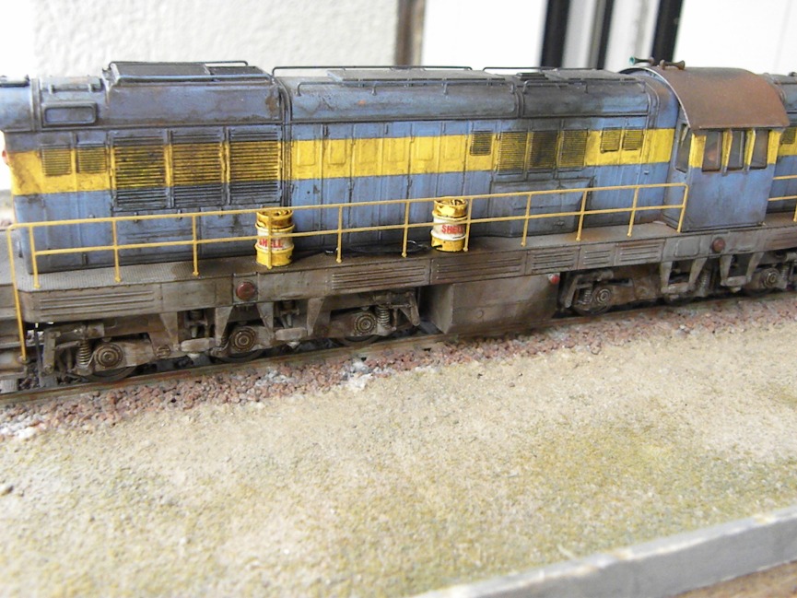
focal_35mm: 37
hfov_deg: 50.1
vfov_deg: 38.7
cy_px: 299
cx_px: 398
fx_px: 852
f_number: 3.2
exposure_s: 1/245
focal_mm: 6.6
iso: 885
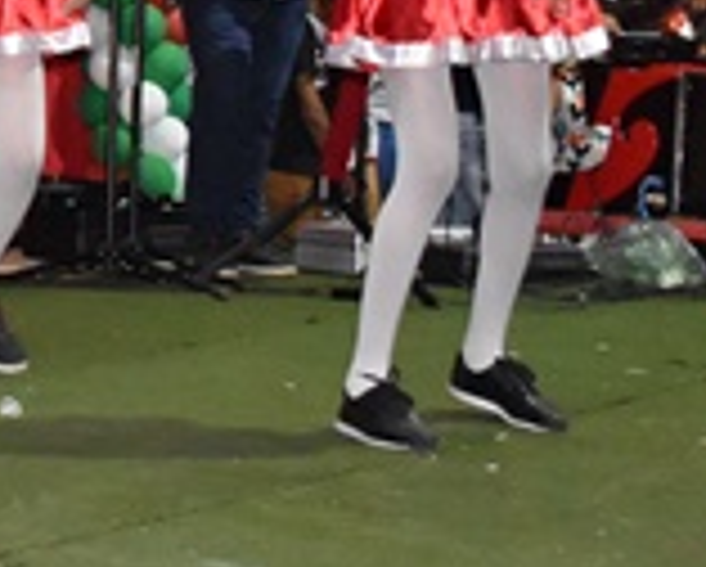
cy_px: -133
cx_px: -666
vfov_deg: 10.6
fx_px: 2992
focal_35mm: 143
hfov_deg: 12.1
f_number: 3.5
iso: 4000
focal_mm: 20
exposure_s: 1/125
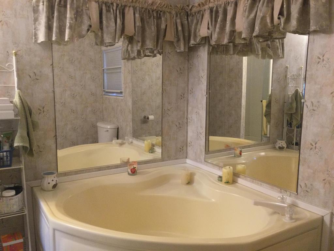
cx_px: 167
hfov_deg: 58.4
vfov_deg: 45.4
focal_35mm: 31
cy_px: 126
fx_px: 299
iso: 160
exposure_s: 1/33
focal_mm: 3.3
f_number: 2.4
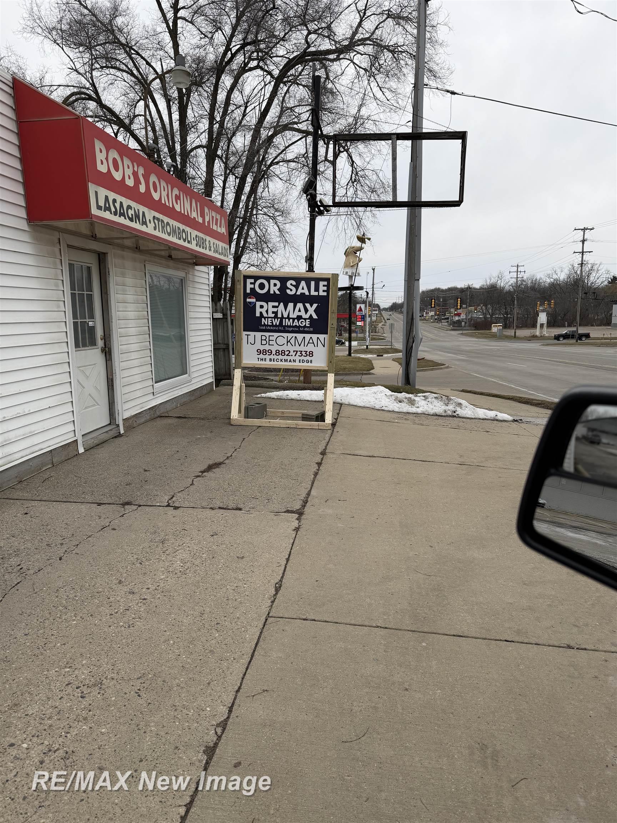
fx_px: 570
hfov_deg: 56.8
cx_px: 308
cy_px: 412
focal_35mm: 24
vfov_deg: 71.6
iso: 80
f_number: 1.78
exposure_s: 1/2232
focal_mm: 6.76
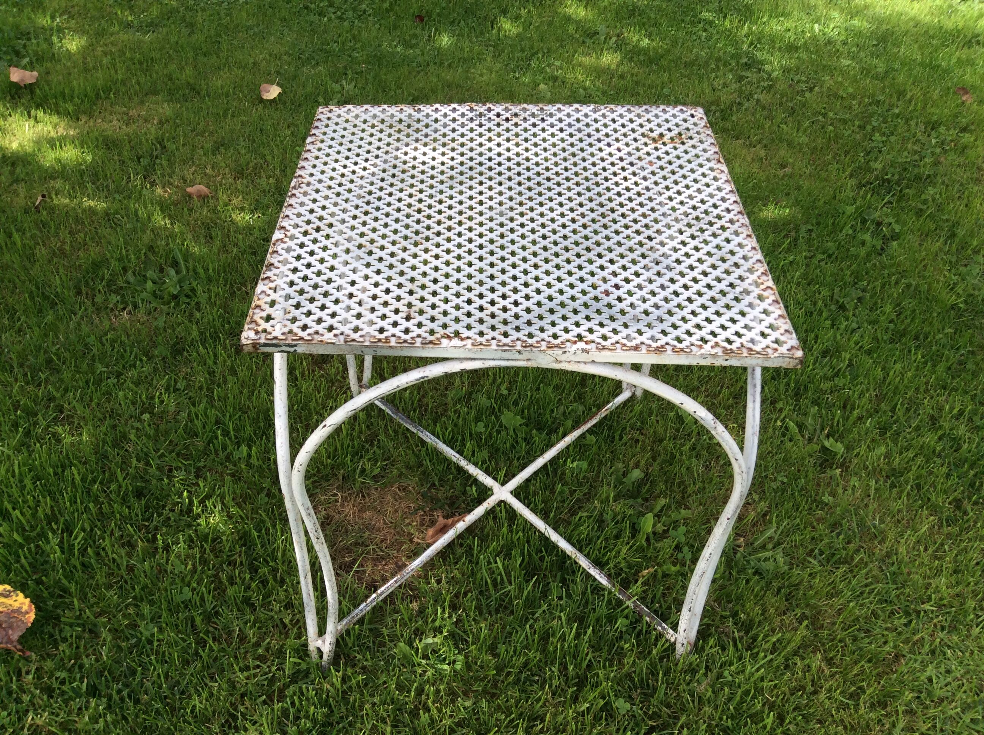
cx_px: 492
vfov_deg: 44.1
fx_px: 908
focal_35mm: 32
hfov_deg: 56.9
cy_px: 368
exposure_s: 1/420
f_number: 2.4
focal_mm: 3.3
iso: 32
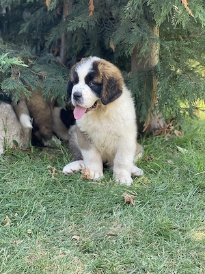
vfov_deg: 36.8
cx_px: 102
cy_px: 137
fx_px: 411
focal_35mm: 52
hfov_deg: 28.0
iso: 50
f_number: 2
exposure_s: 1/122
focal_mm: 6
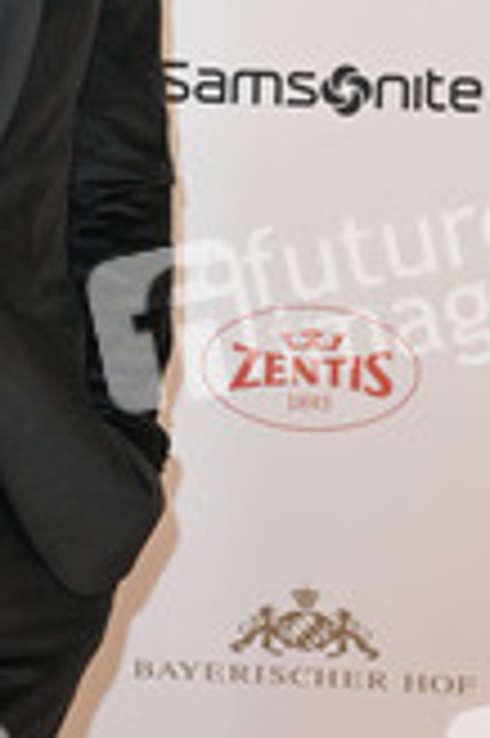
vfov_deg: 10.8
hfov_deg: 7.2
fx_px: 3887
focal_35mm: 190
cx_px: -90
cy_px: 81
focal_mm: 78
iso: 640
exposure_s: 1/250
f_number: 7.1
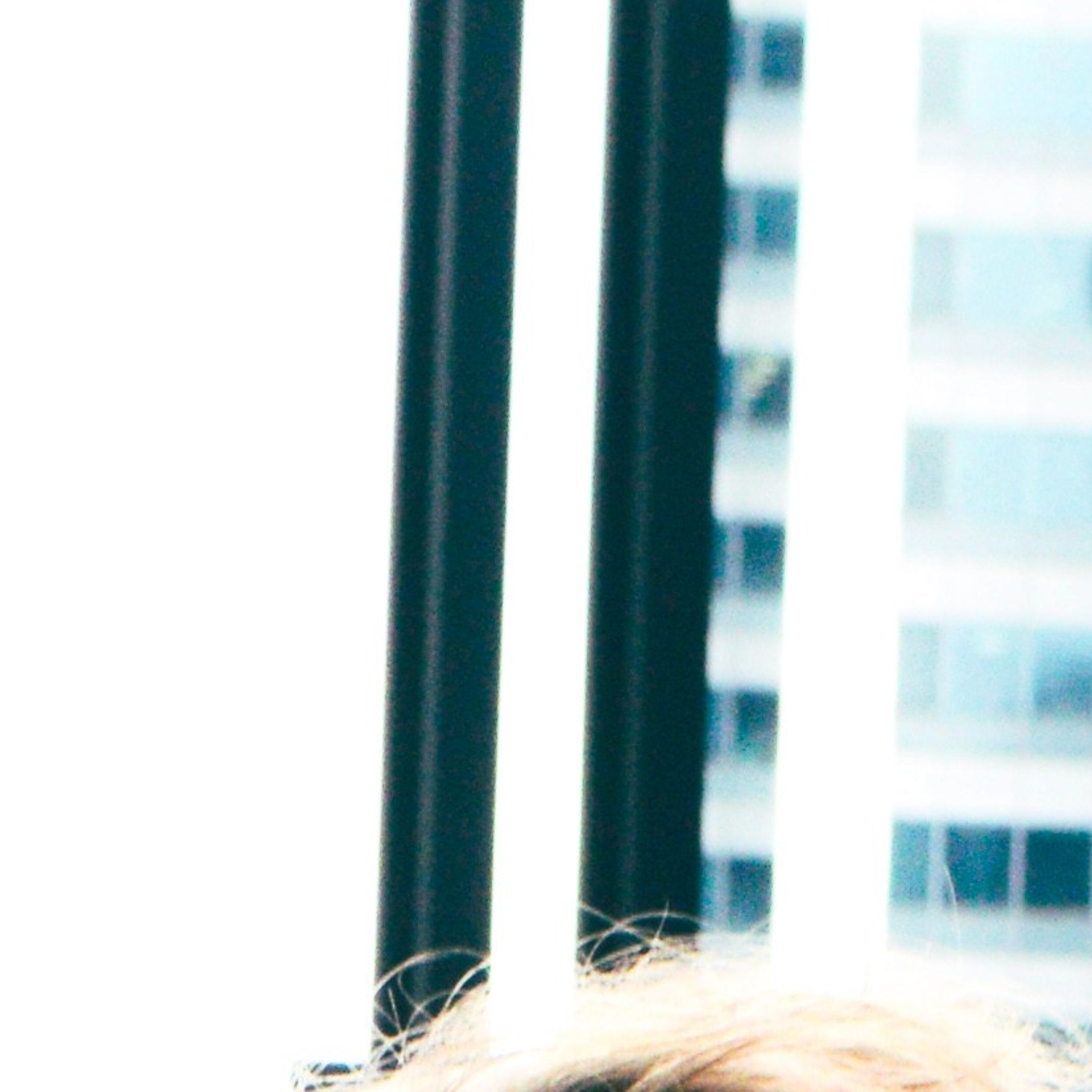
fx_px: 11567
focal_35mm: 324
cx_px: 766
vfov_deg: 5.2
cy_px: 2630
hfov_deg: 5.4
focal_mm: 35
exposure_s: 1/160
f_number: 9
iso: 400
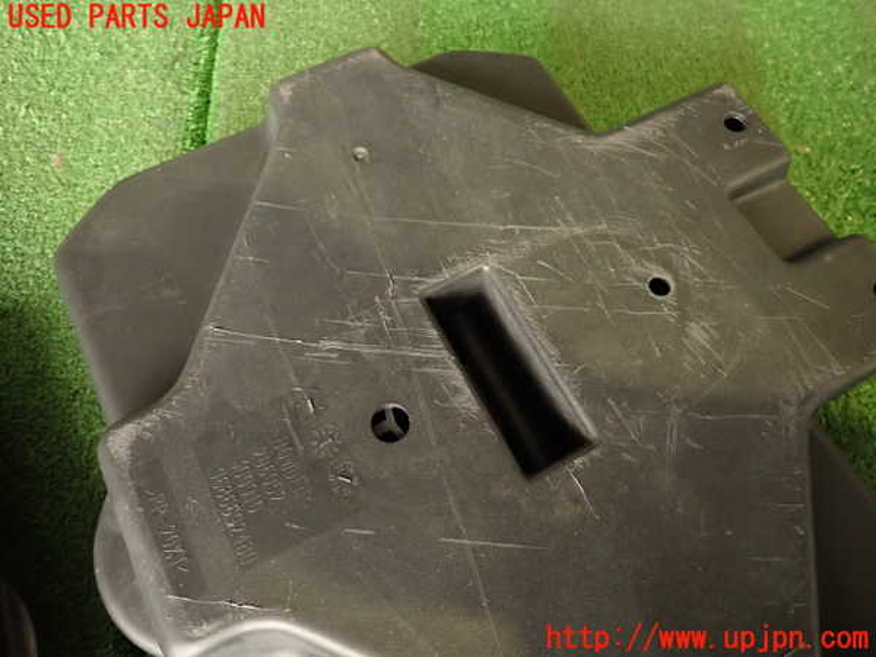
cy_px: 328
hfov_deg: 69.4
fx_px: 633
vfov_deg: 54.9
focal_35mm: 25
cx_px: 438
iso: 400
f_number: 2
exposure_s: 1/30
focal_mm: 4.5
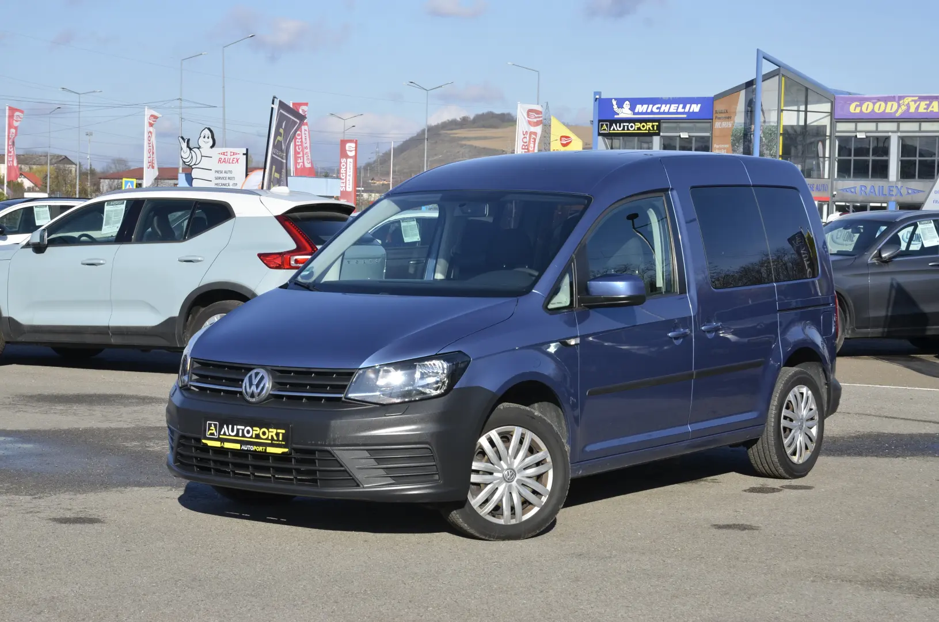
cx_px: 470
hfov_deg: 27.0
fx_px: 1952
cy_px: 311
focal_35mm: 75
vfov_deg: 18.1
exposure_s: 1/250
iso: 110
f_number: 8
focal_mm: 50
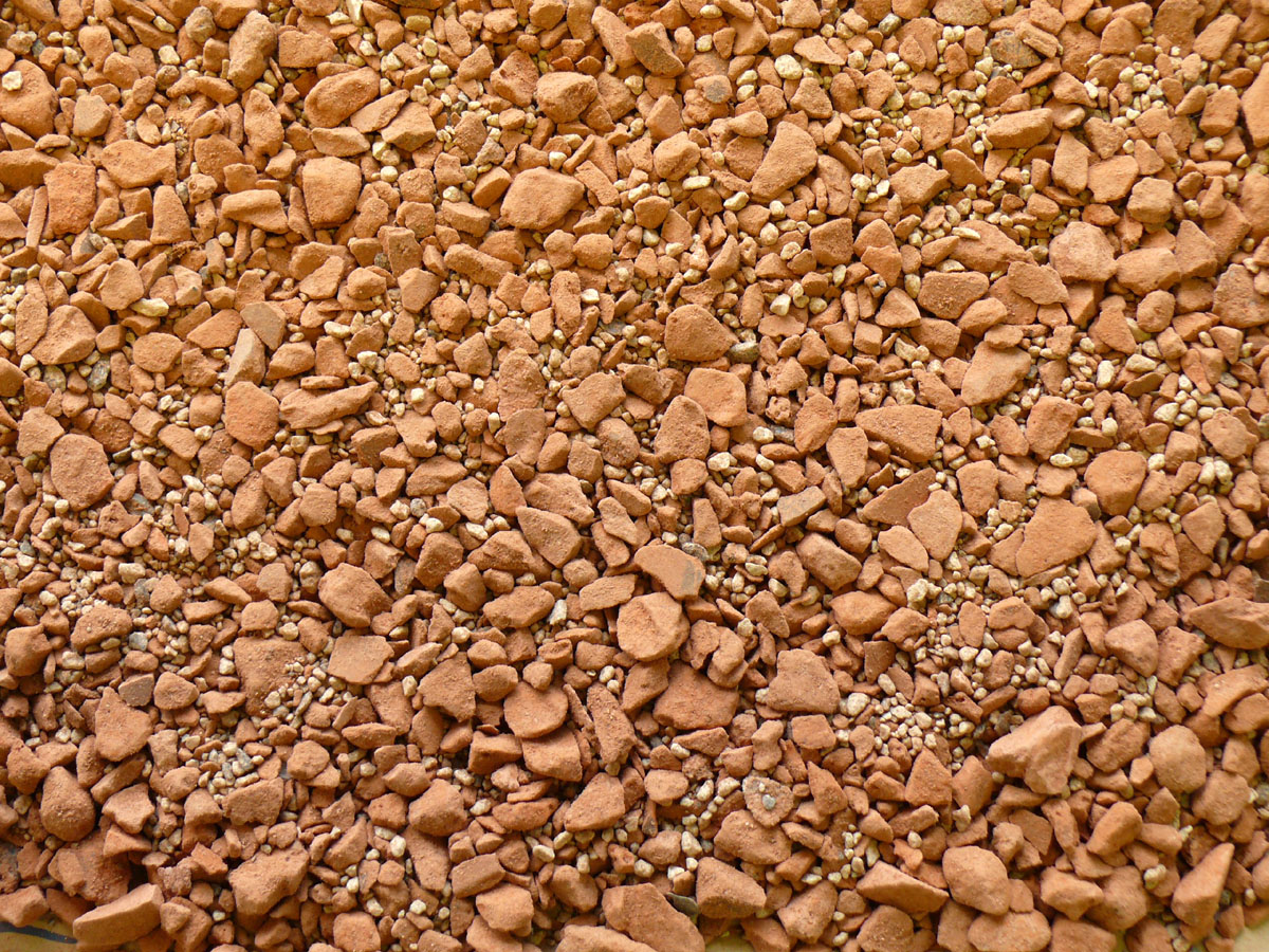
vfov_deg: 25.2
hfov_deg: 33.2
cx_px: 634
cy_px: 476
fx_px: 2126
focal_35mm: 58
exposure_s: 1/30
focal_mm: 10.5
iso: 160
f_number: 3.2
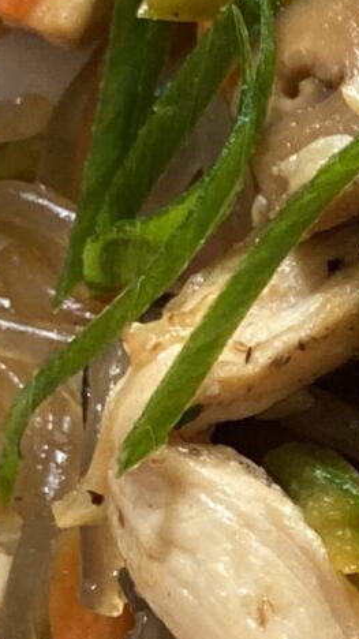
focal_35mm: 155
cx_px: 1032
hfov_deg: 7.1
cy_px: 550
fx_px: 2625
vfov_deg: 13.8
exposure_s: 1/74
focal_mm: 4.25
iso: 125
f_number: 1.8
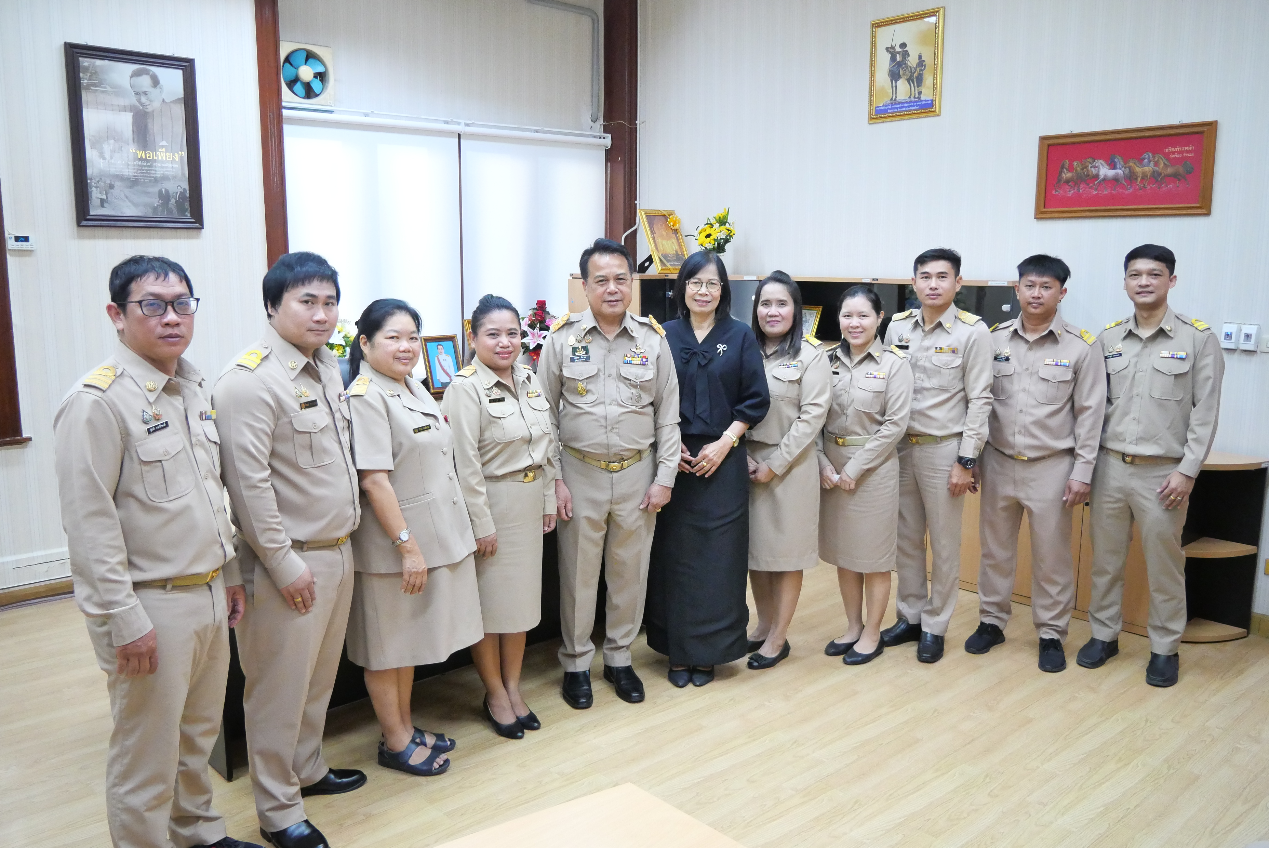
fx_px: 1023
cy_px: 424
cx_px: 634
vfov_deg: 45.0
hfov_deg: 63.6
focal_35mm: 29
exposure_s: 1/80
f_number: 3.6
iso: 3200
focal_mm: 14
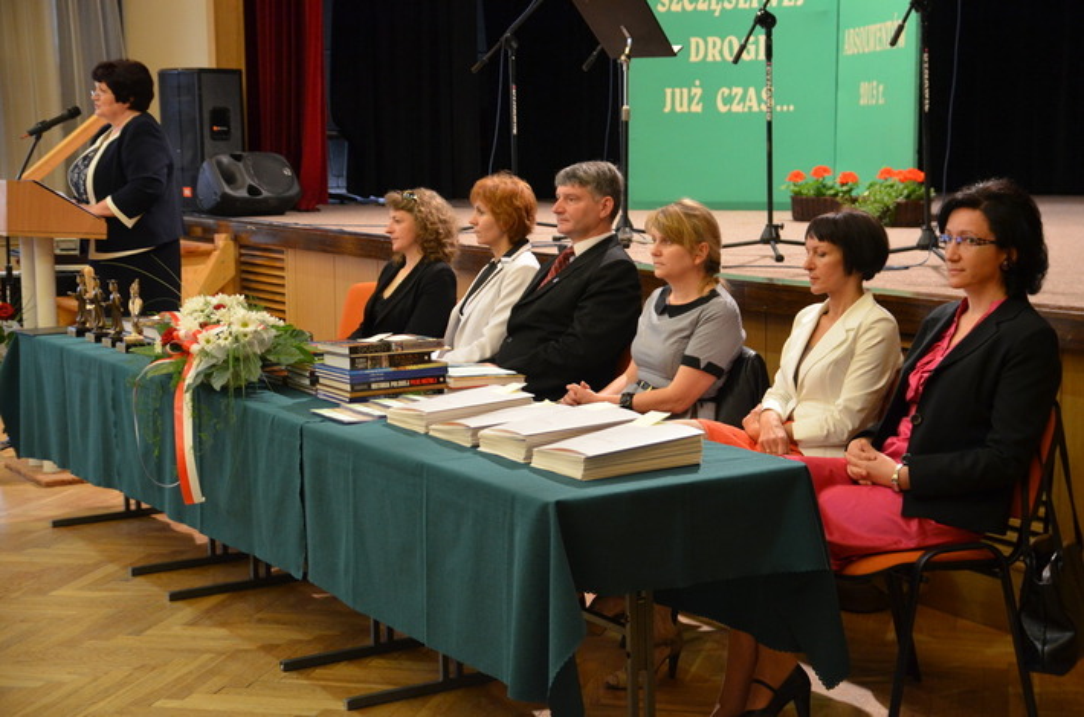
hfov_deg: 35.1
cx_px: 542
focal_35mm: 57
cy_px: 358
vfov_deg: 23.7
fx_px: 1712
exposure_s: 1/80
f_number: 4.5
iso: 1600
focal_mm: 38
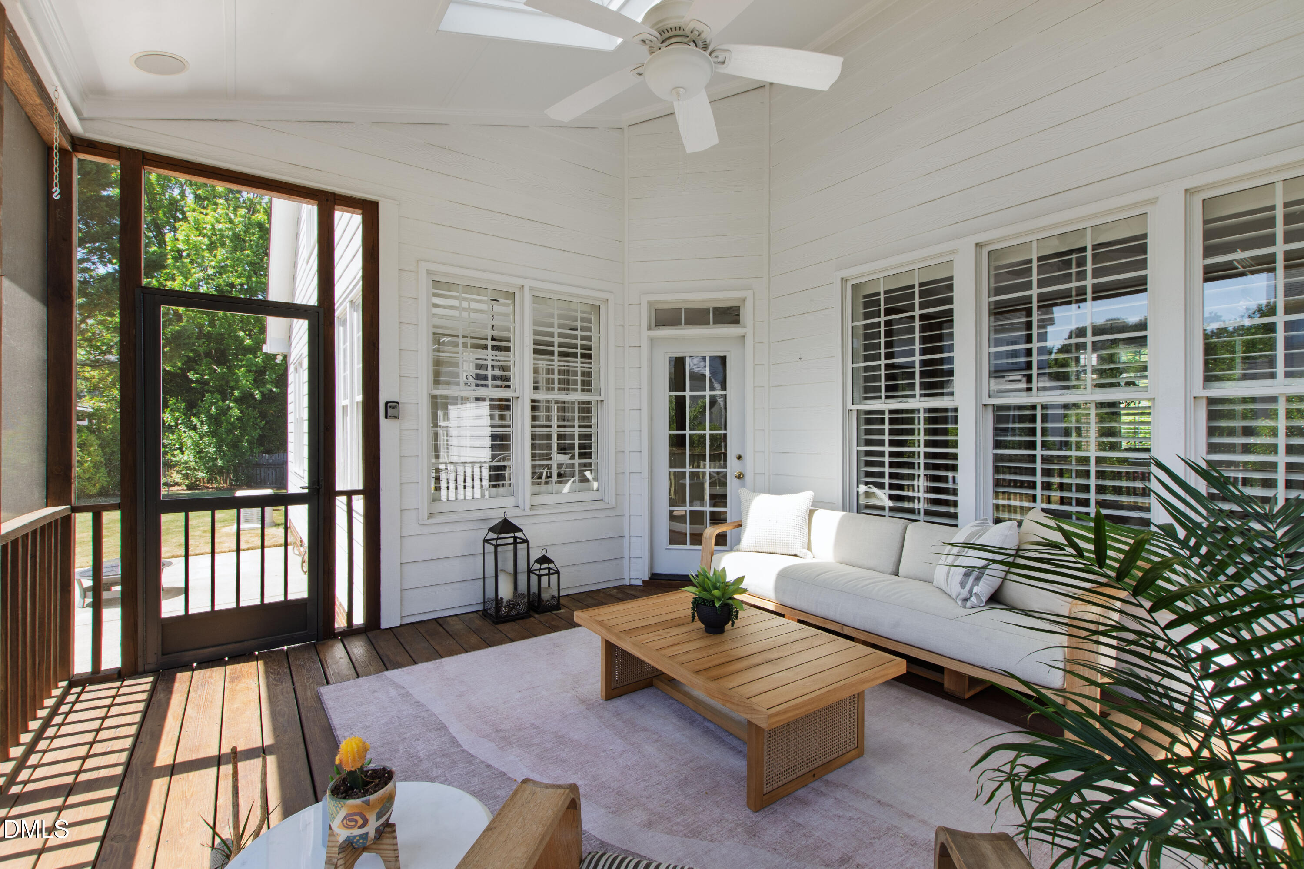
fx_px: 543
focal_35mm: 15
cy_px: 434
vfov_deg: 77.3
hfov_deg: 100.4
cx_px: 652
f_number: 8
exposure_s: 1/25
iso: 100
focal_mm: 10
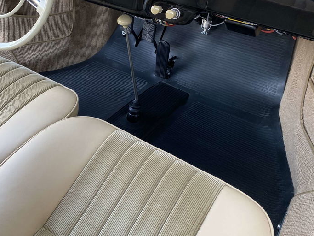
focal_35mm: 39
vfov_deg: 36.1
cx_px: 139
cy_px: 62
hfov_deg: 47.8
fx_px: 354
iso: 64
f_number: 1.8
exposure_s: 1/121
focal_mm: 4.25
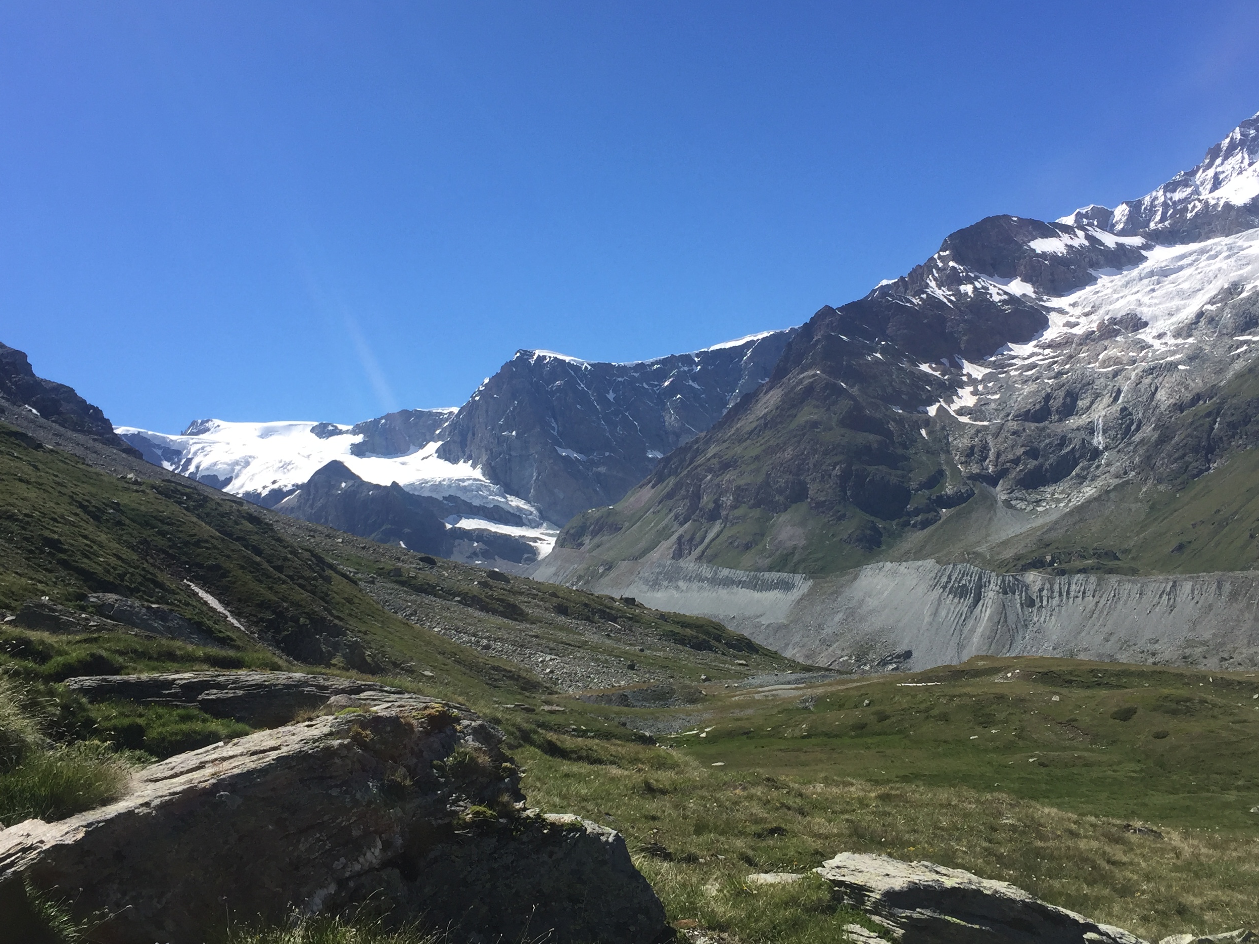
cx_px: 636
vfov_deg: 37.7
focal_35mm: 38
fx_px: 1382
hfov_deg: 49.0
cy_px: 432
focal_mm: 4.15
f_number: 2.2
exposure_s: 1/2083
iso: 32
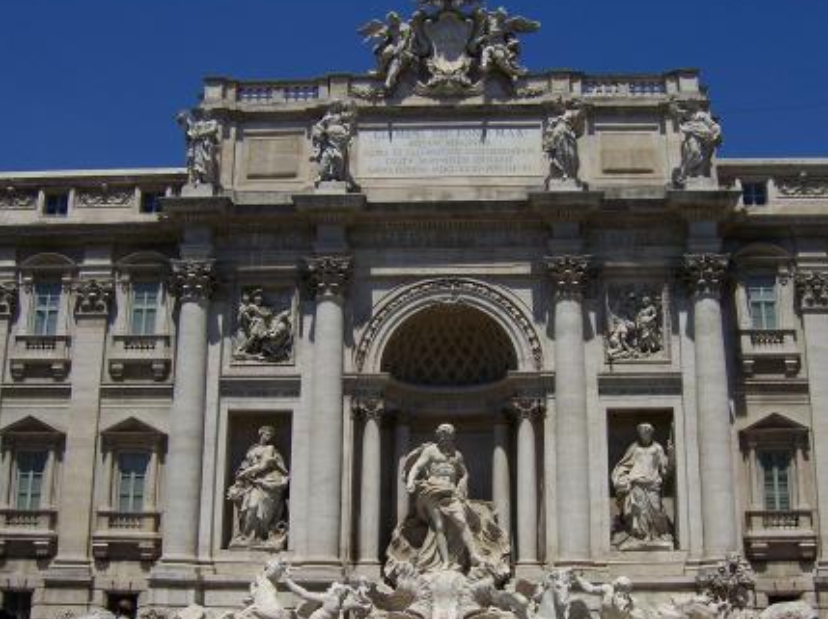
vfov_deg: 33.5
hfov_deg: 43.8
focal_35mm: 43
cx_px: 448
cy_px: 345
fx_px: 1028
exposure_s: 1/1000
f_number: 4.8
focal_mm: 6
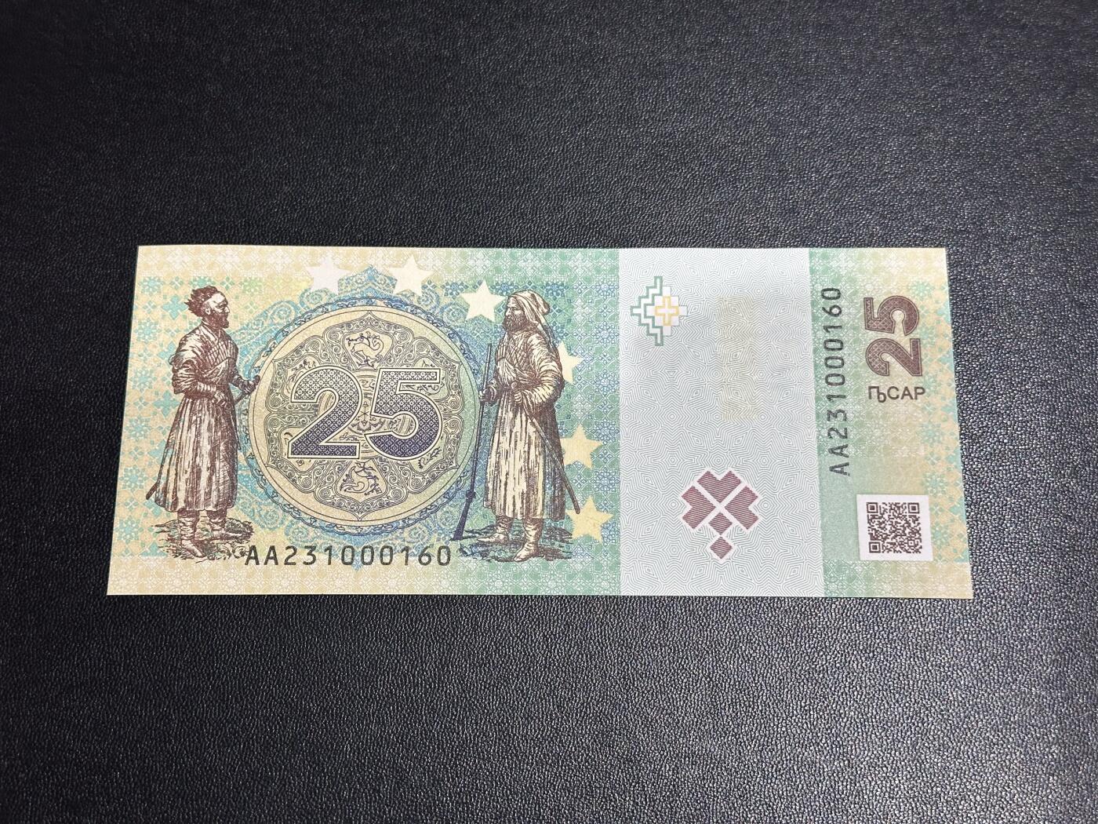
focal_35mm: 48
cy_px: 412
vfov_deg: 30.3
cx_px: 549
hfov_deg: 39.7
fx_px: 1523
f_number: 1.78
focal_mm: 6.86
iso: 125
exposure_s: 1/50
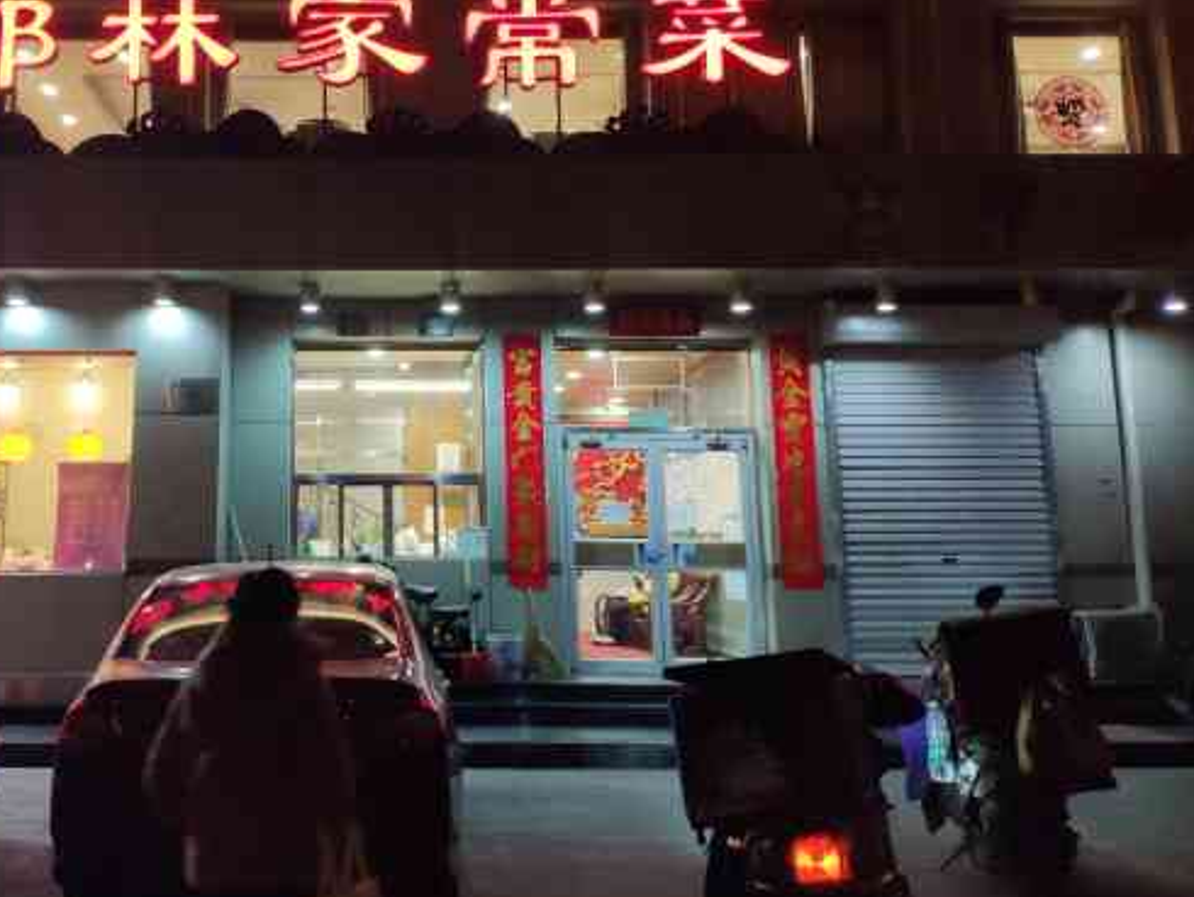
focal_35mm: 30
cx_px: 351
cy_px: 325
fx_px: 1035
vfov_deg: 46.3
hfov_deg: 57.9
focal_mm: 4.22
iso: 216
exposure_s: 1/30
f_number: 1.8
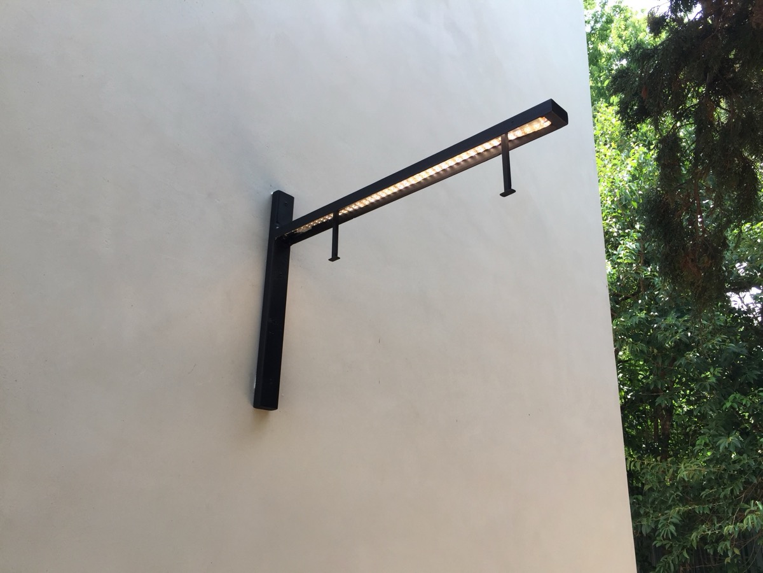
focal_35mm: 29
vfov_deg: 48.2
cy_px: 286
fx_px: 639
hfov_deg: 61.7
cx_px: 382
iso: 32
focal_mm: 4.15
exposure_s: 1/350
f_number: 2.2
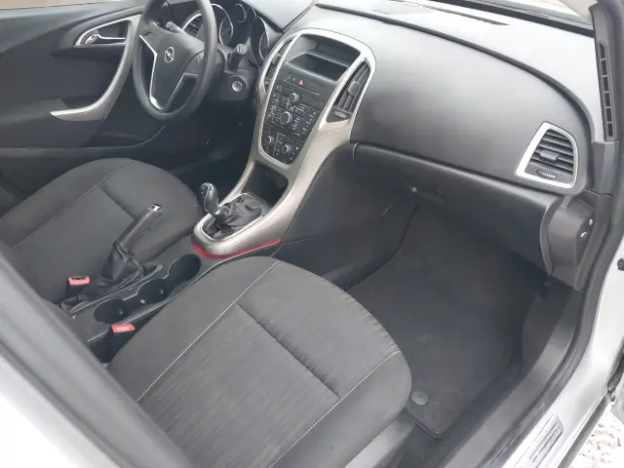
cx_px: 312
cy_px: 234
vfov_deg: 46.8
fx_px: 541
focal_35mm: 30
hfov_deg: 60.0
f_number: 1.8
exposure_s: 1/50
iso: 250
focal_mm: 4.6
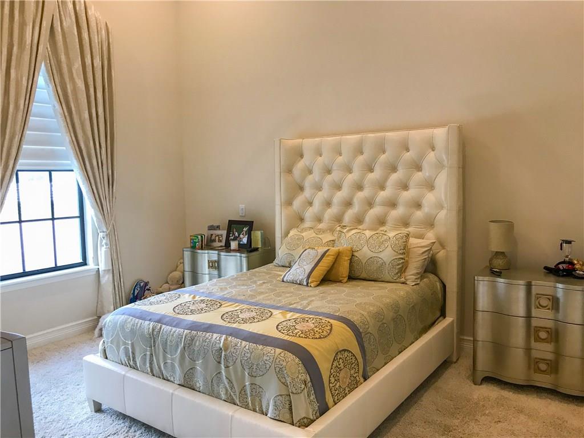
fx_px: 472
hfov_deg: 63.4
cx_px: 292
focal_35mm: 28
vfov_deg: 49.7
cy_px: 219
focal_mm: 3.99
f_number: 1.8
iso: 40
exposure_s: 1/24
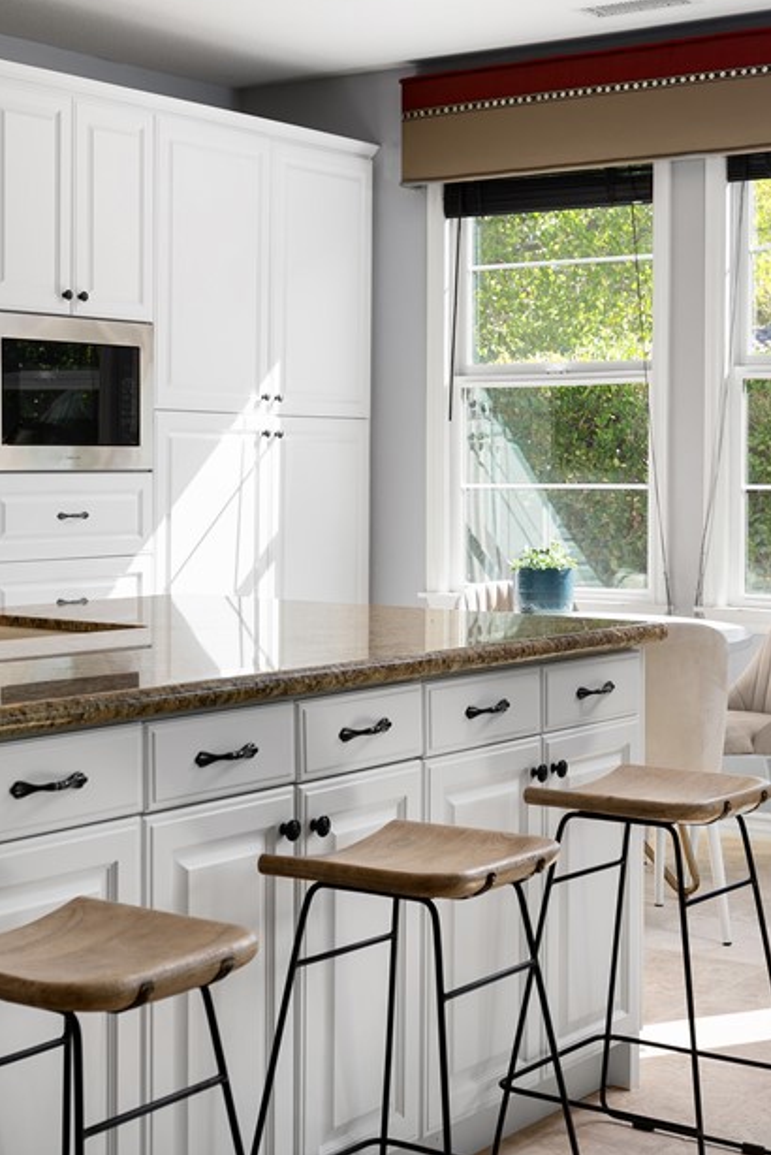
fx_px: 1925
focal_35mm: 60
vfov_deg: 33.3
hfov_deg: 22.6
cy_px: 509
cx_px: 312
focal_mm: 34
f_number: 5.6
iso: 100
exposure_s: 1/60
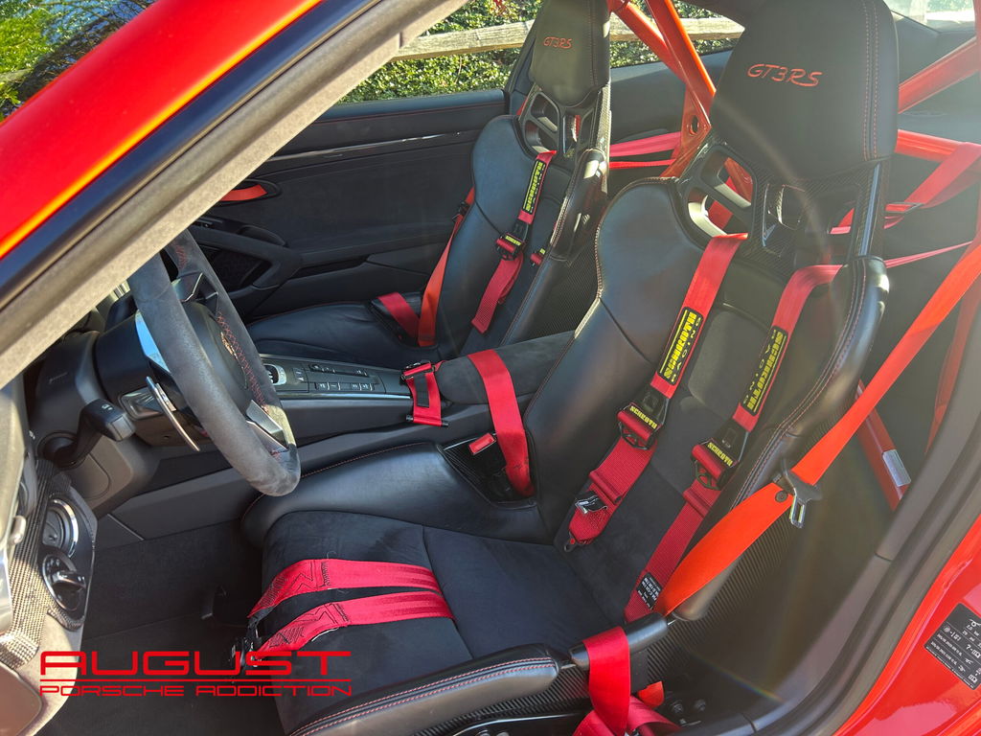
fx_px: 737
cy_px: 368
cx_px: 490
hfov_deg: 67.3
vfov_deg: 53.1
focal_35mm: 26
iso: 50
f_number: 1.5
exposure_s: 1/121
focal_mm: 5.7
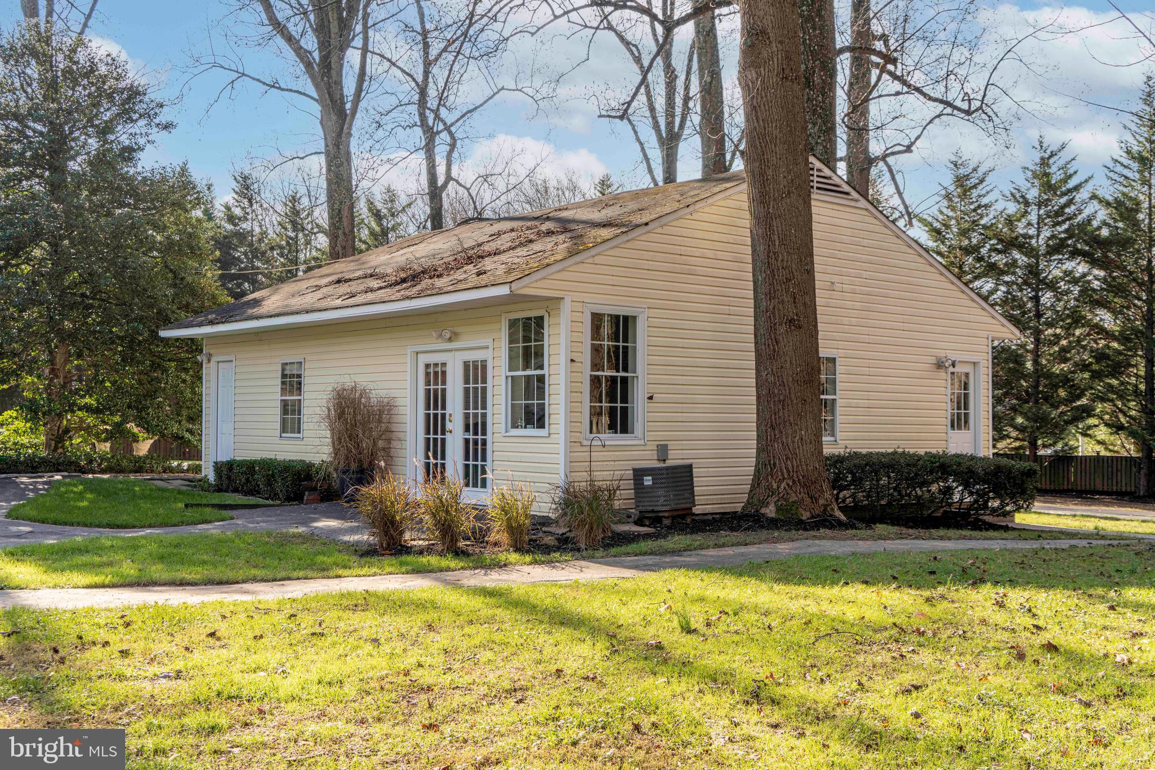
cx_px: 578
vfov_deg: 35.0
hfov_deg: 50.7
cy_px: 385
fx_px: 1219
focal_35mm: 38
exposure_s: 1/200
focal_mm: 38
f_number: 7.1
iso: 125
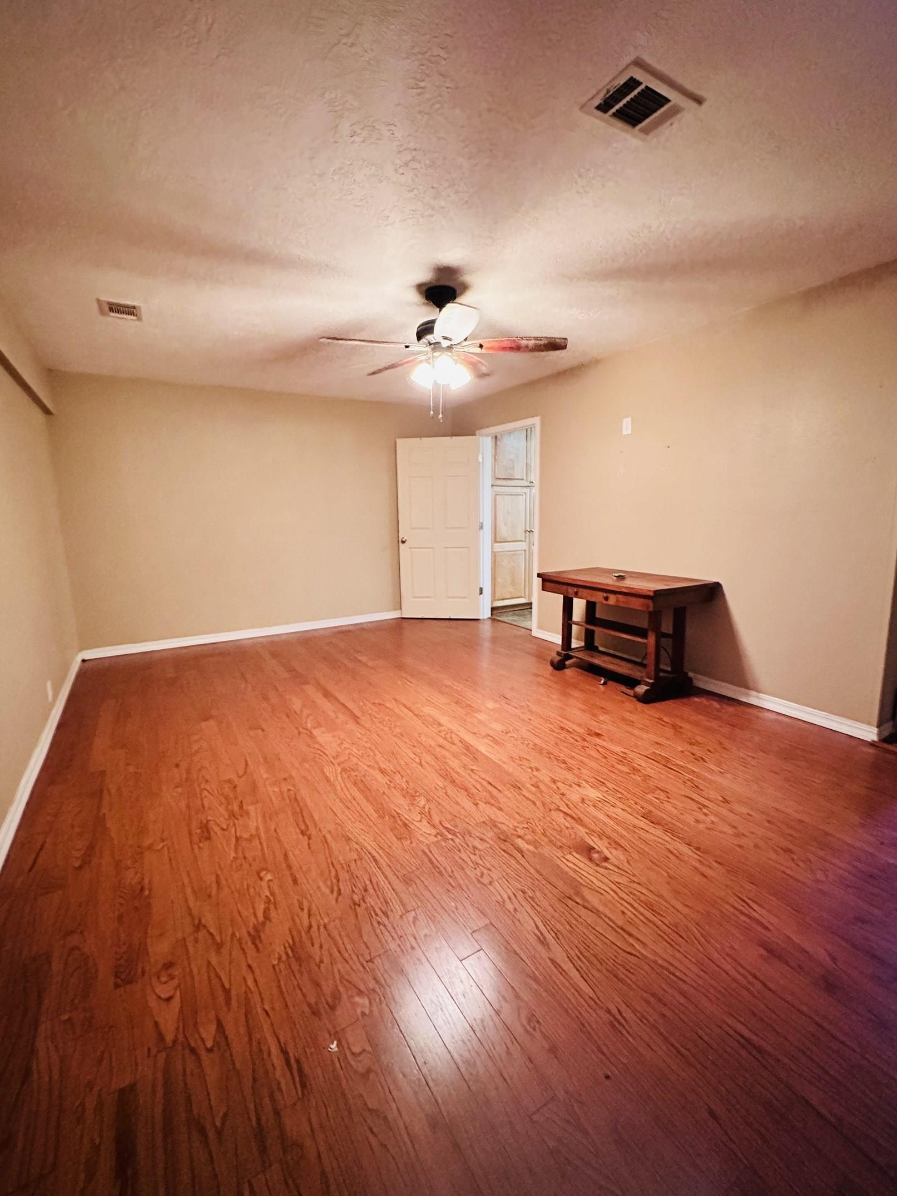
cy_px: 587
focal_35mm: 15
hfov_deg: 81.8
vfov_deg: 98.2
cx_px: 450
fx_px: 518
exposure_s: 1/60
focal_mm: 2.22
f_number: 2.2
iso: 1250
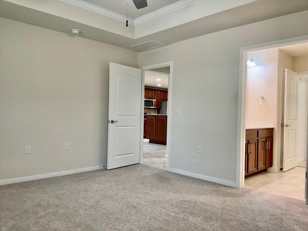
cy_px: 116
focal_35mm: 27
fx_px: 240
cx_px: 154
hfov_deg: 65.3
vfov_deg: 51.4
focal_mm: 3
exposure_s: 1/60
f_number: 1.8
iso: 125
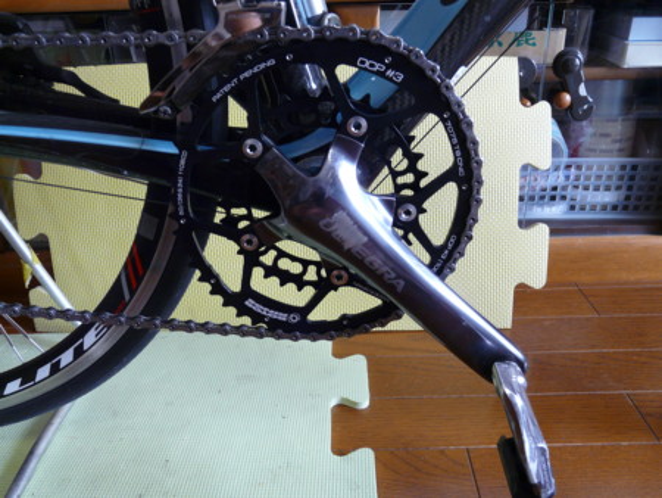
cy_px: 249
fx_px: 555
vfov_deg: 48.3
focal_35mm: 29
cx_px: 331
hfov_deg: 61.6
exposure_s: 1/30
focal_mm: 4.6
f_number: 2.8
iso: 200
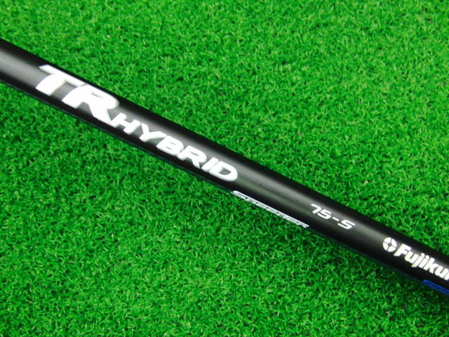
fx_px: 480
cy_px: 168
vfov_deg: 38.7
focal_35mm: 37
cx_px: 224
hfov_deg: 50.1
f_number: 3.6
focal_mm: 6.42
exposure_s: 1/25
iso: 400
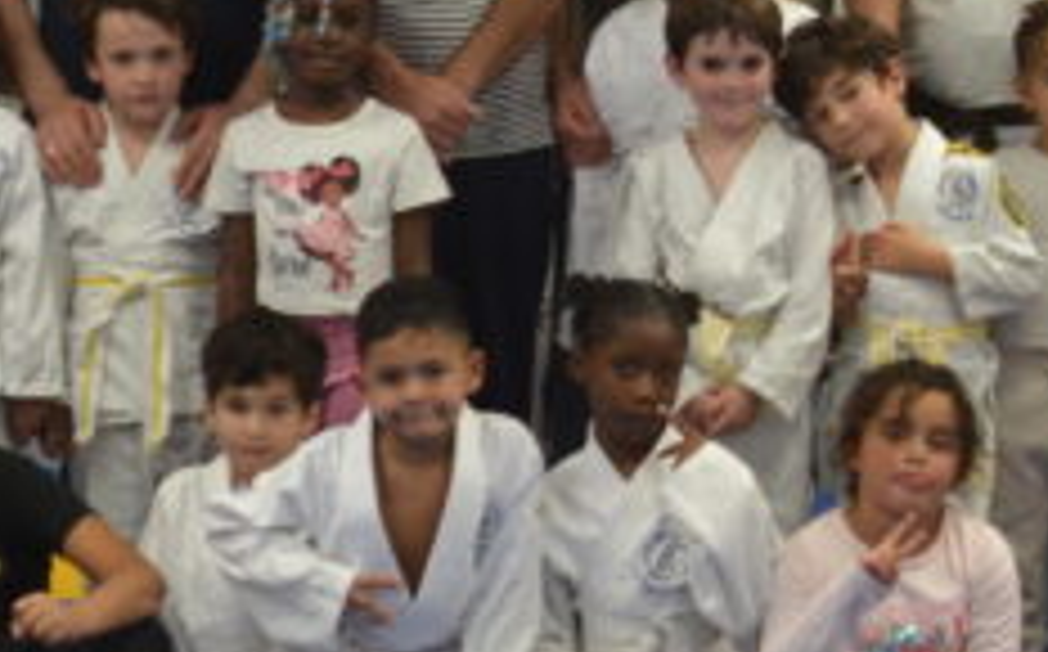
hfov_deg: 10.9
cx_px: 1403
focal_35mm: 188
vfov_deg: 7.0
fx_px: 5363
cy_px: 342
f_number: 4
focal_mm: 28
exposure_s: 1/60
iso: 500
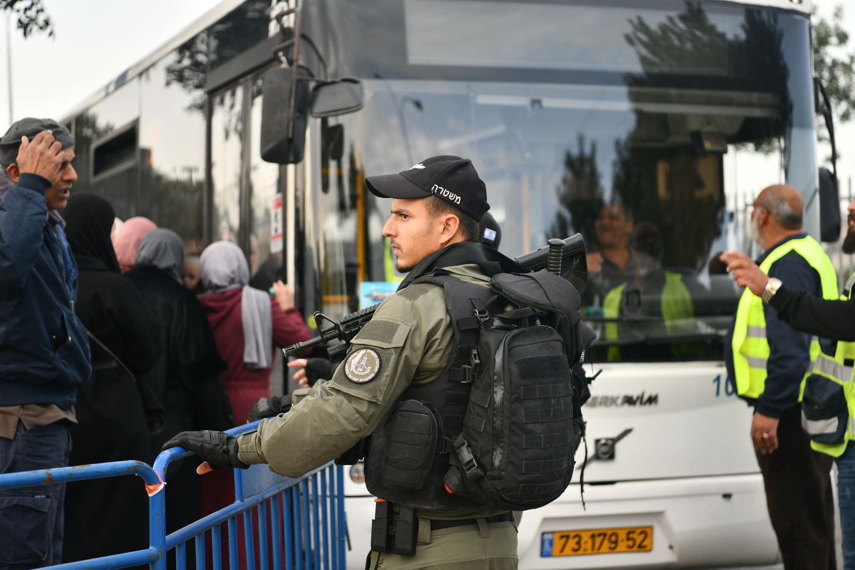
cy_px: 285
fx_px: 1662
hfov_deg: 28.8
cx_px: 428
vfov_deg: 19.5
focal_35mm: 70
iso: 200
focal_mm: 70
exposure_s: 1/500
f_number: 2.8
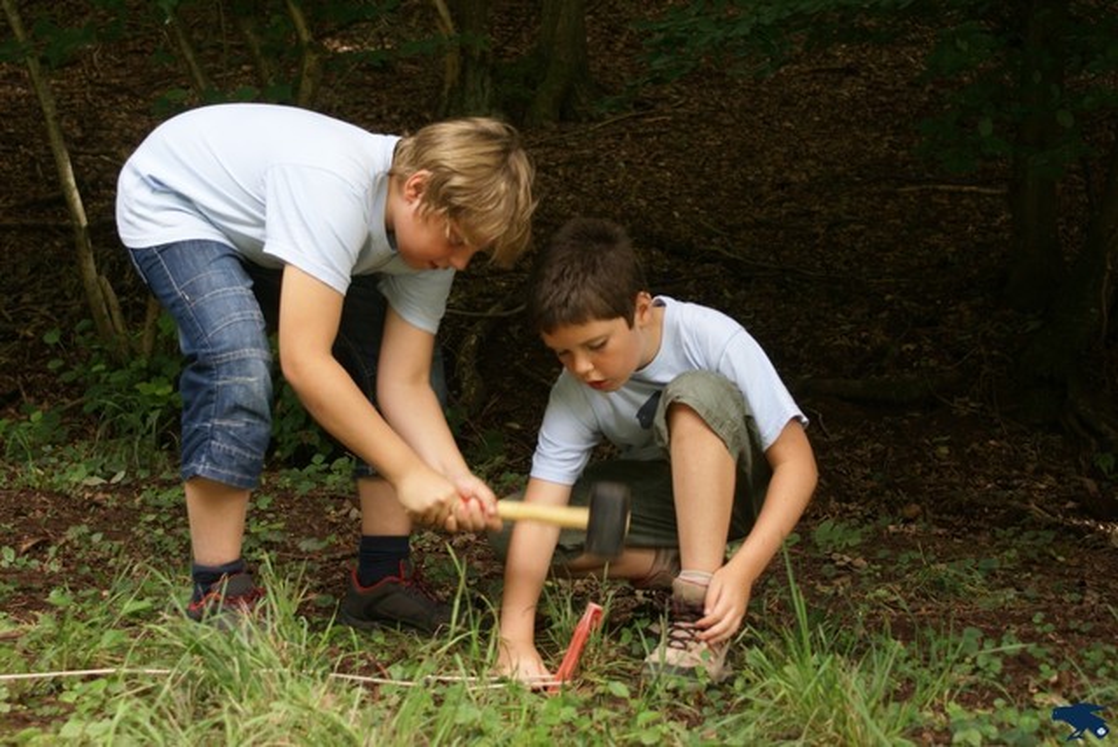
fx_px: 2098
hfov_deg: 29.8
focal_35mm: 68
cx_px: 559
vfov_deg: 20.2
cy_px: 374
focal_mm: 45
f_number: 5.6
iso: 160
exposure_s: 1/80
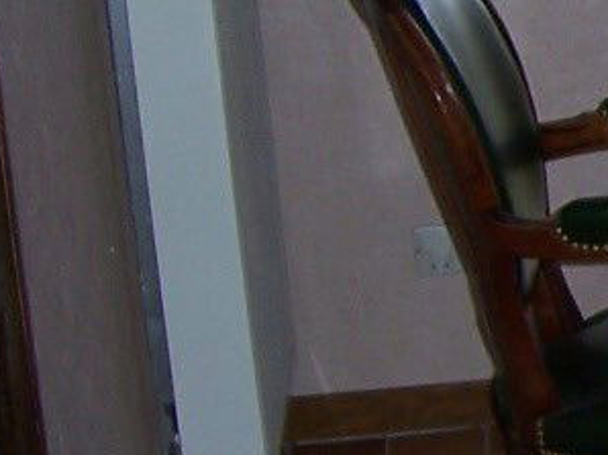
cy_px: 182
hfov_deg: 10.0
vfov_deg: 8.2
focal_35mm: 181
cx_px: 1271
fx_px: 3177
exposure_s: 1/60
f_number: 3
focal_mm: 6
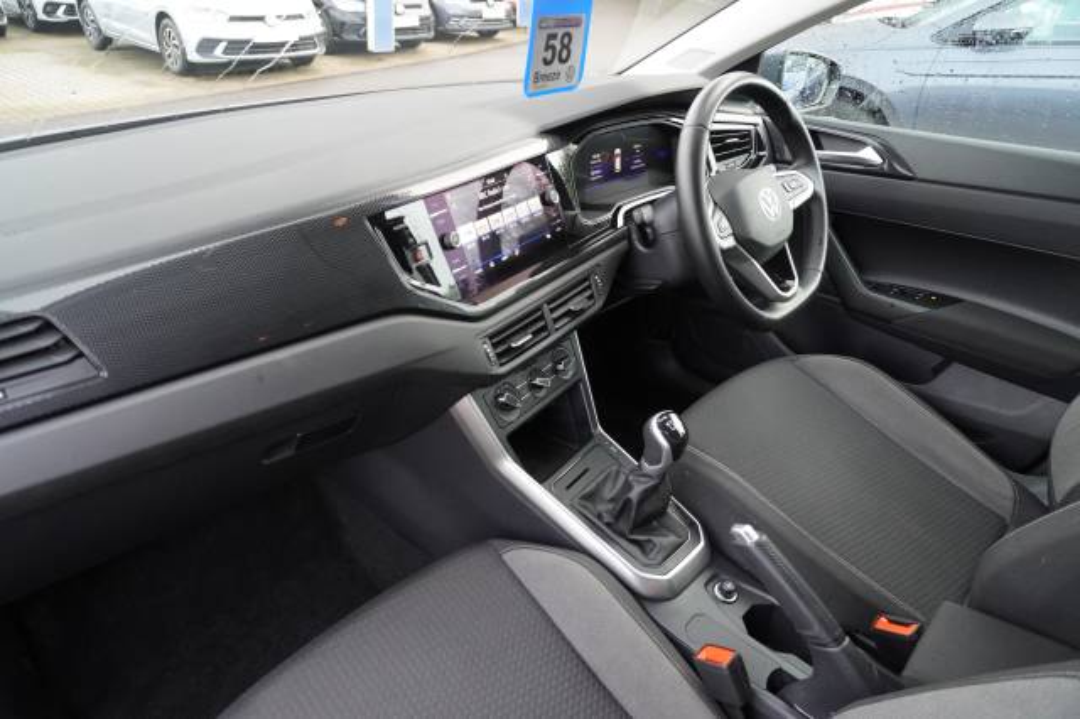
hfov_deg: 73.8
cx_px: 540
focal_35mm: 24
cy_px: 360
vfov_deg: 53.1
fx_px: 720
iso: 1600
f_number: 4
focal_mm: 16
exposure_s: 1/200
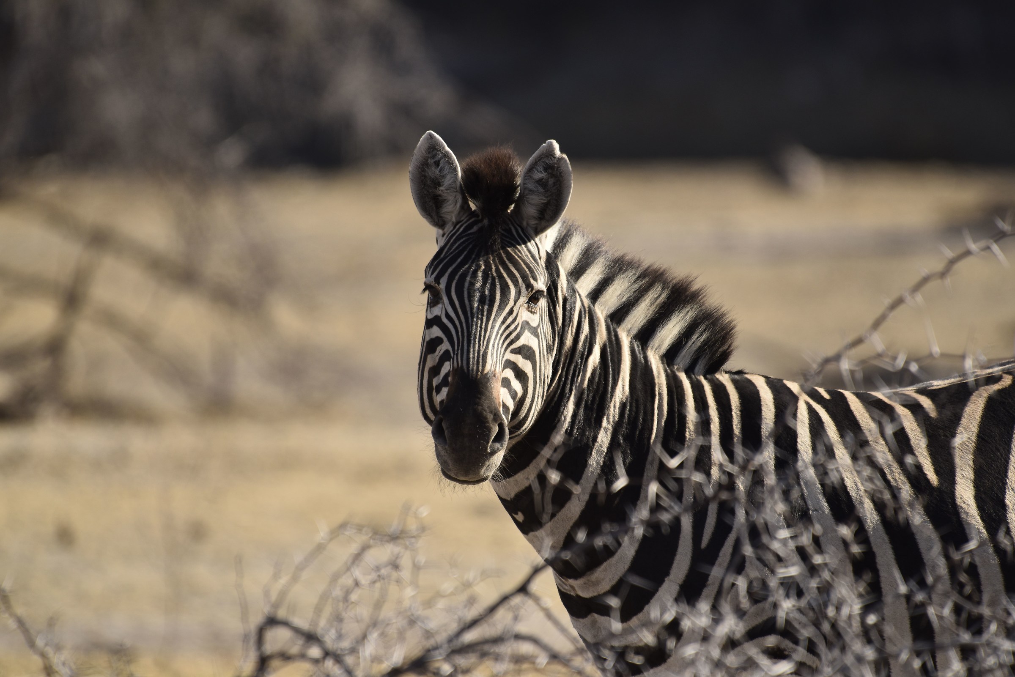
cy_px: 338
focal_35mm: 700
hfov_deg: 2.9
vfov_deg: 2.0
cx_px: 508
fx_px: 19738
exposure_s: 1/640
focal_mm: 700
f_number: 8
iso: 320
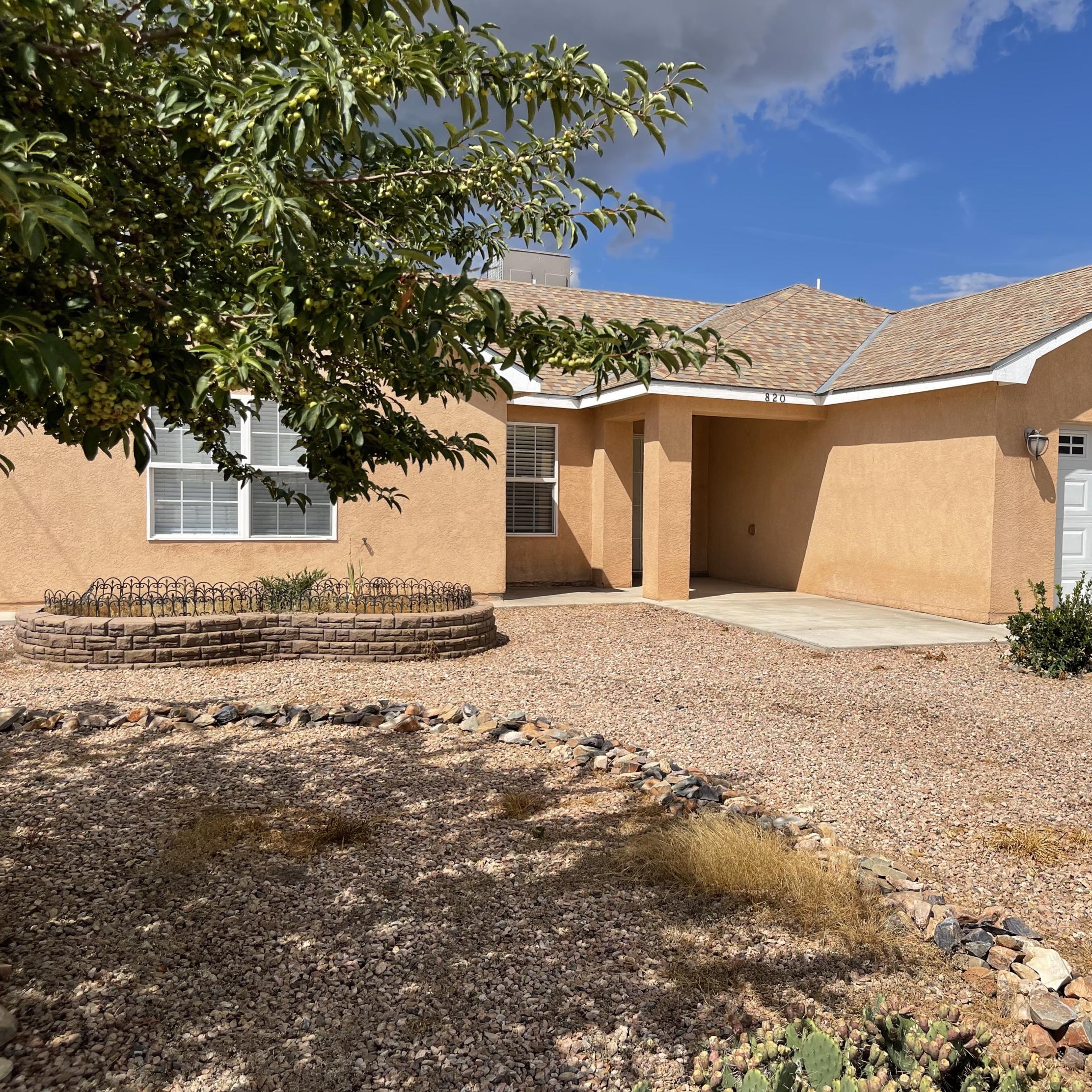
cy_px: 550
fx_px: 1106
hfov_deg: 51.6
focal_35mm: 31
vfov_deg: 52.5
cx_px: 719
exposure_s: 1/5917
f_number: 1.6
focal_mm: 5.1
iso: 32
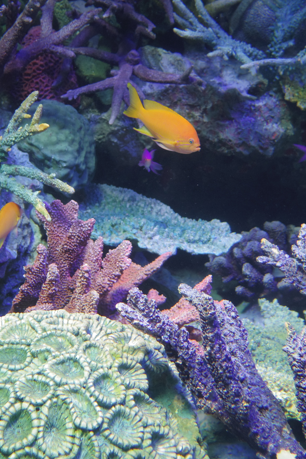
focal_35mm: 61
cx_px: 180
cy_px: 211
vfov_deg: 32.9
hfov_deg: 22.2
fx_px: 778
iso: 200
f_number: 1.9
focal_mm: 8.5
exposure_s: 1/60
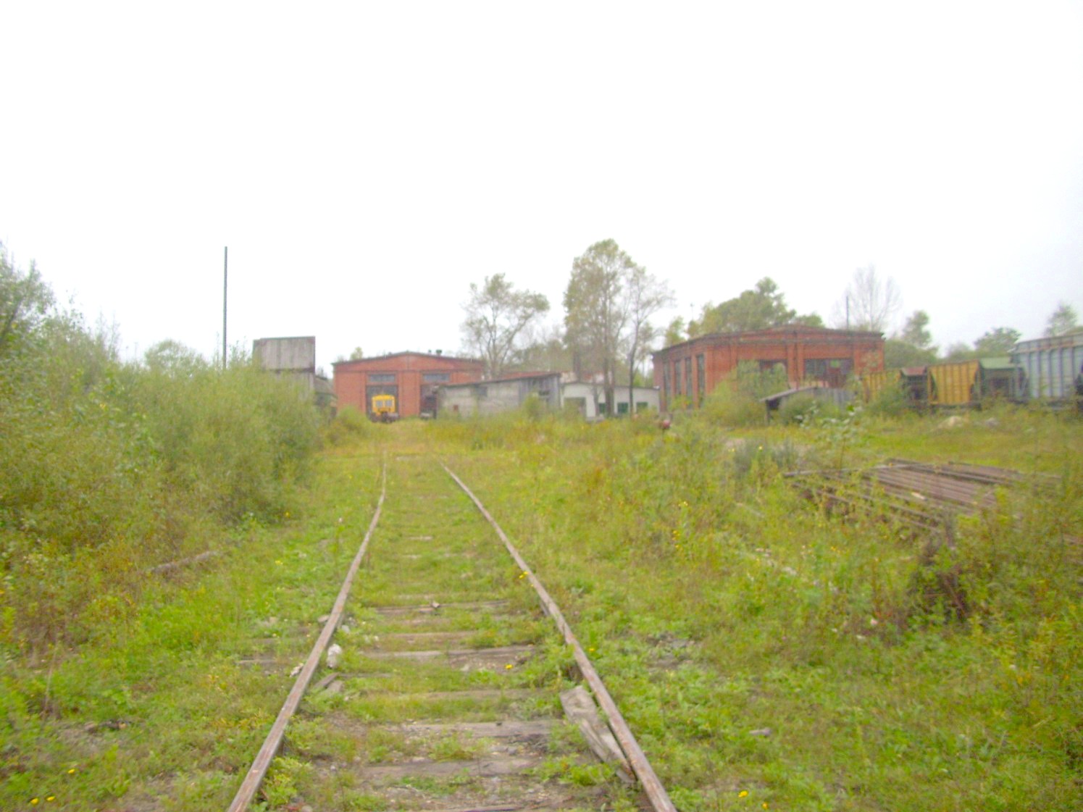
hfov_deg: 54.0
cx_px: 542
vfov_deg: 41.8
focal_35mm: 34
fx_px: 1064
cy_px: 406
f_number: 2.9
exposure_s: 1/400
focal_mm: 5.7
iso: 80
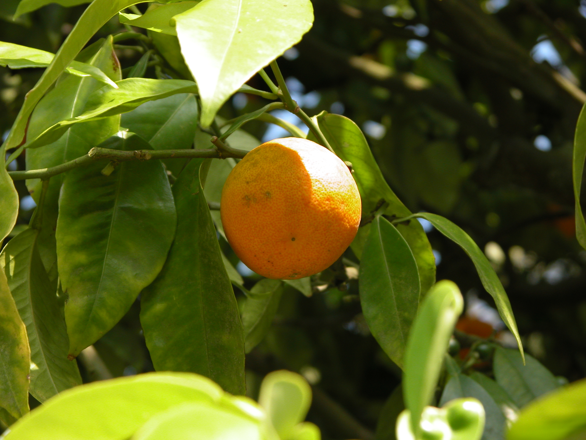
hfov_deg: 13.3
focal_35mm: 148
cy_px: 220
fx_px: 2505
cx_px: 293
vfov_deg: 10.0
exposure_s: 1/217
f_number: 4.4
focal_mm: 37.7
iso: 100
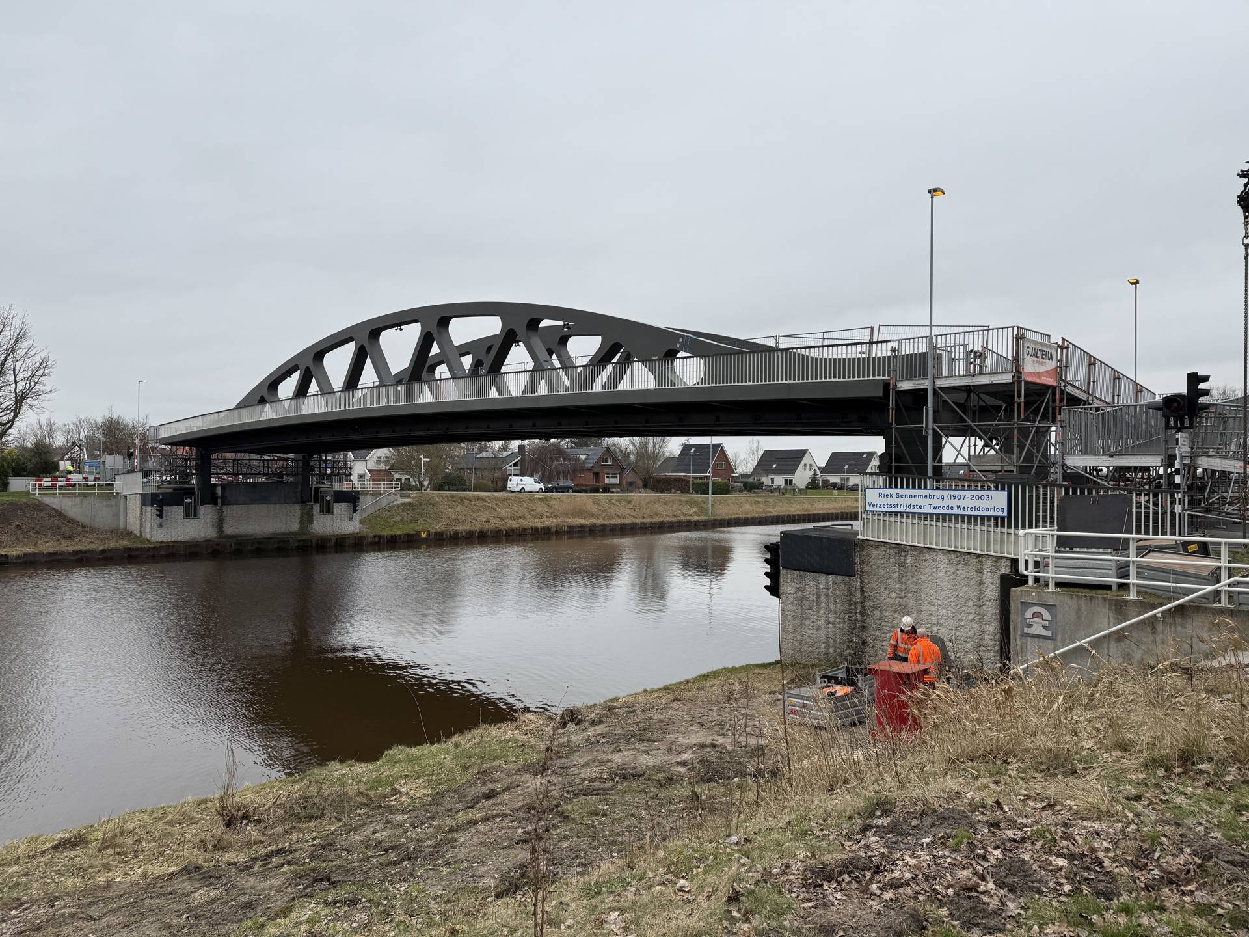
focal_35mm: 24
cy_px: 468
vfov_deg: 56.8
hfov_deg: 71.6
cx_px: 624
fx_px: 866
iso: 80
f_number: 1.78
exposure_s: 1/1211
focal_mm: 6.76
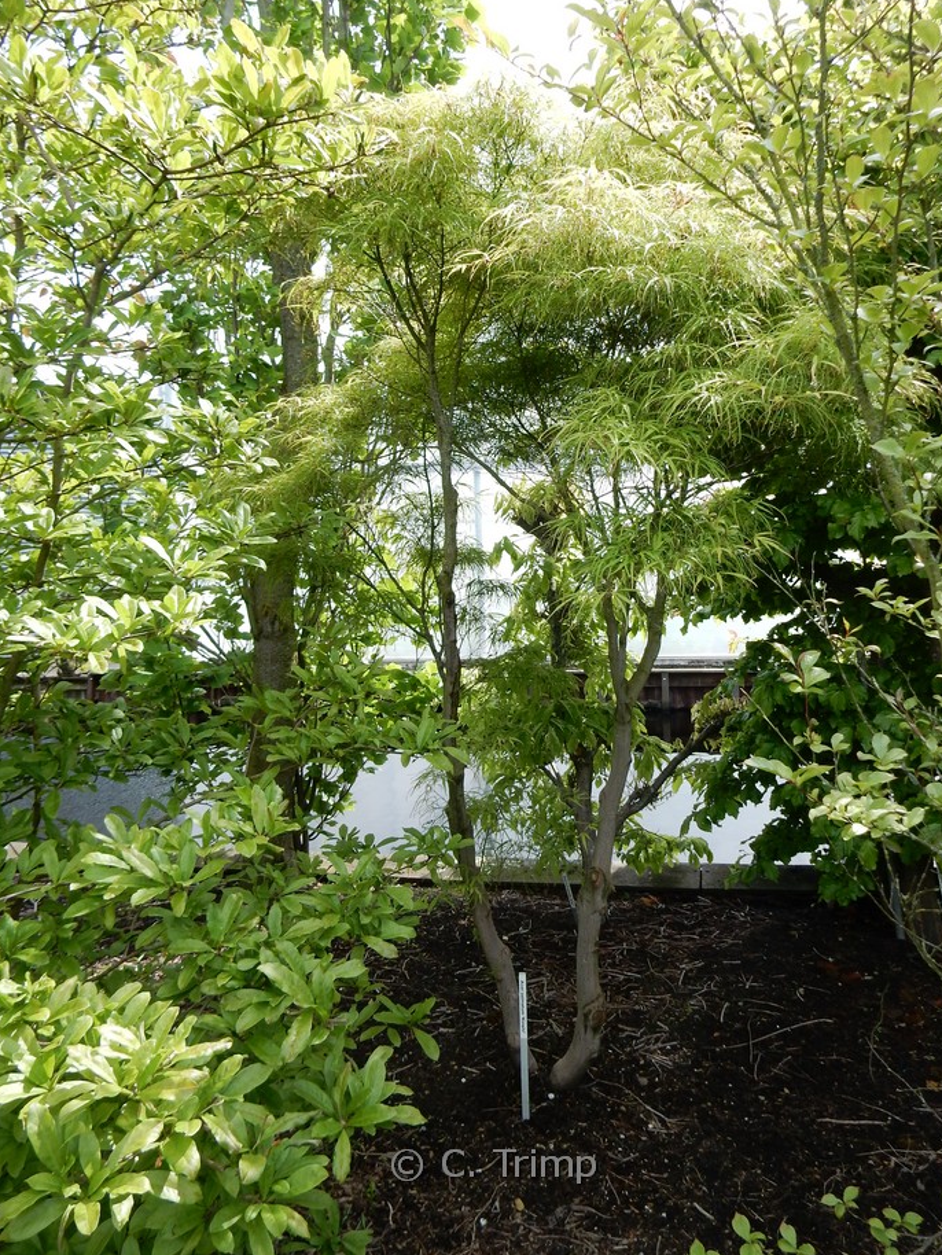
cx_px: 497
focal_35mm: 28
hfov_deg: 49.7
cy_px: 556
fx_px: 1015
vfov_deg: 63.2
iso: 125
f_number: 3.7
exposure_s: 1/250
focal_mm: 4.5
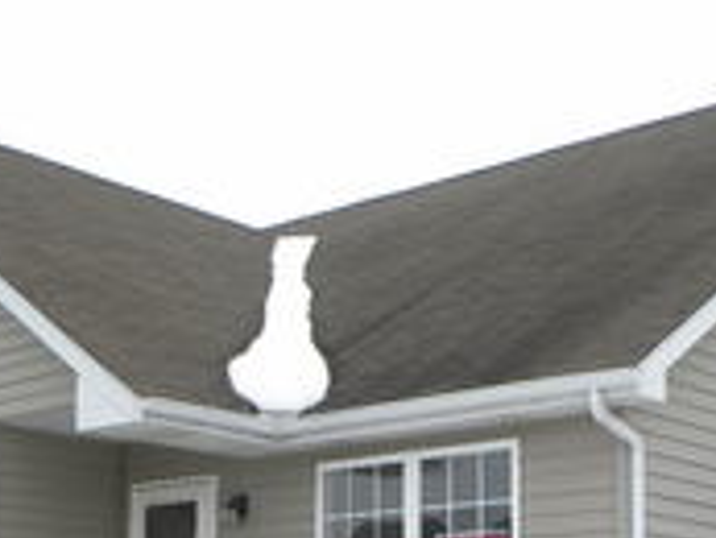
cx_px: 451
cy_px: 517
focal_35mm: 74
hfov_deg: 26.2
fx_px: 1532
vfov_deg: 19.4
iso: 64
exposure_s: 1/166
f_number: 5.6
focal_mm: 6.6
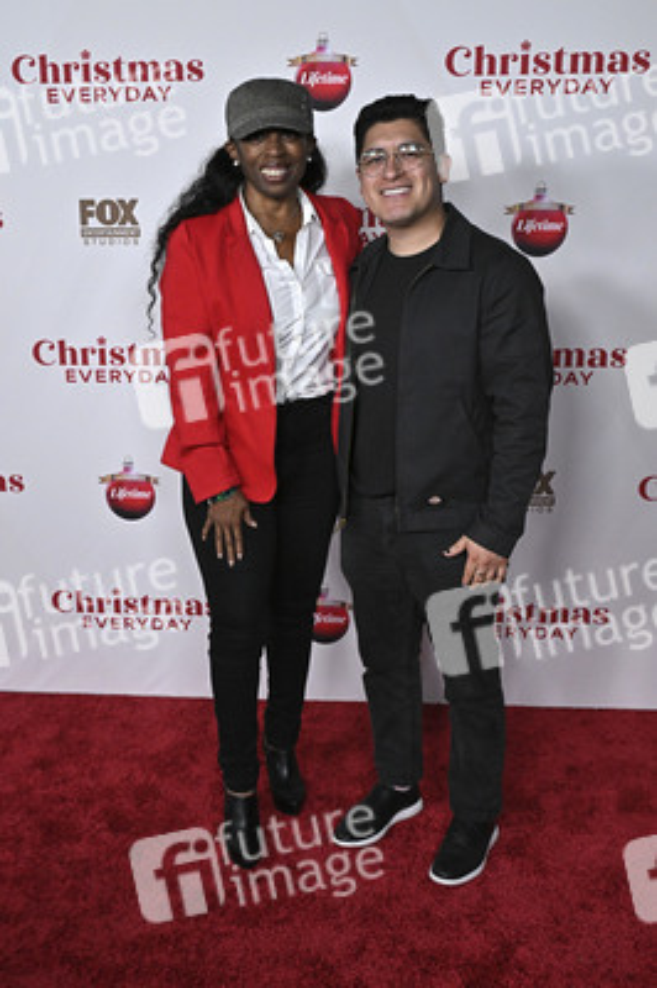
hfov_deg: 34.2
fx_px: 1069
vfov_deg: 49.6
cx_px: 328
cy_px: 494
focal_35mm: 39
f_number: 5.6
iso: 2500
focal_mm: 39
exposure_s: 1/320
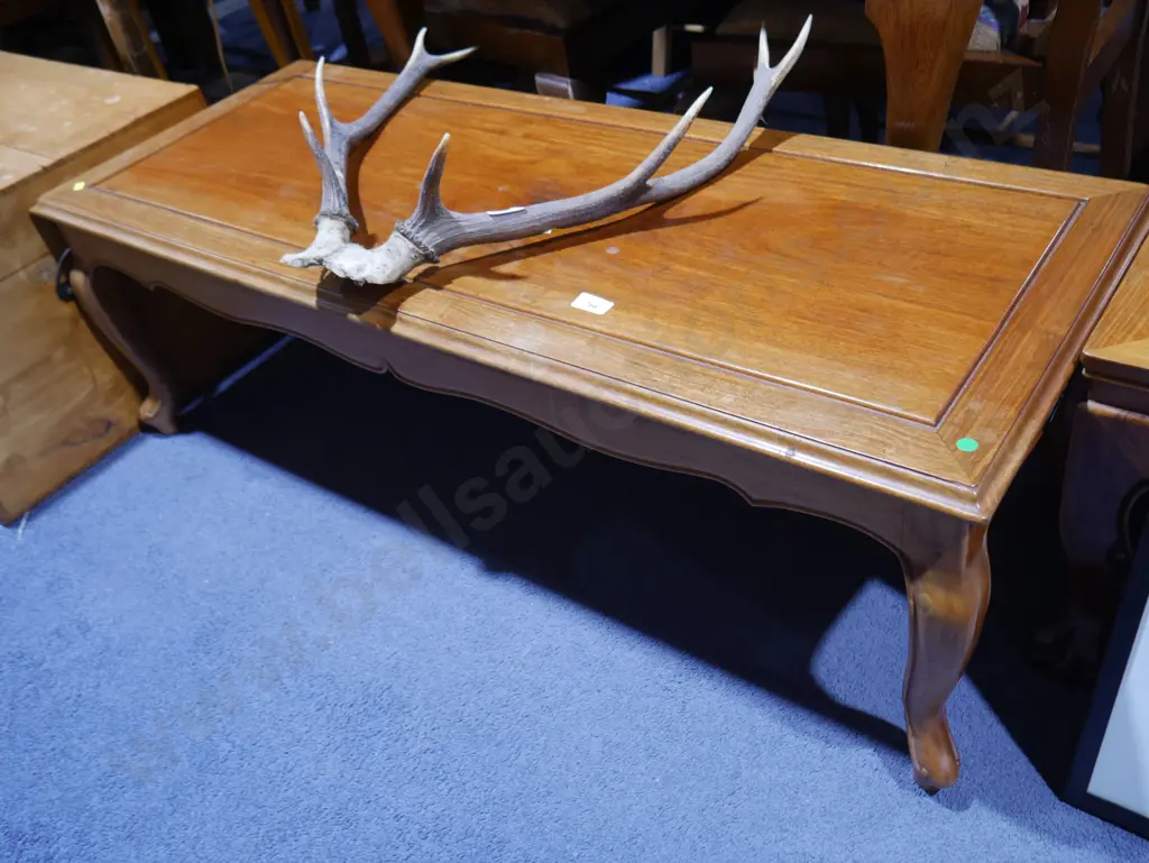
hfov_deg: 56.8
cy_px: 432
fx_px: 1063
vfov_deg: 44.2
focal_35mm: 32
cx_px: 574
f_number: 3.6
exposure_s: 1/60
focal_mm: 16
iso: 500
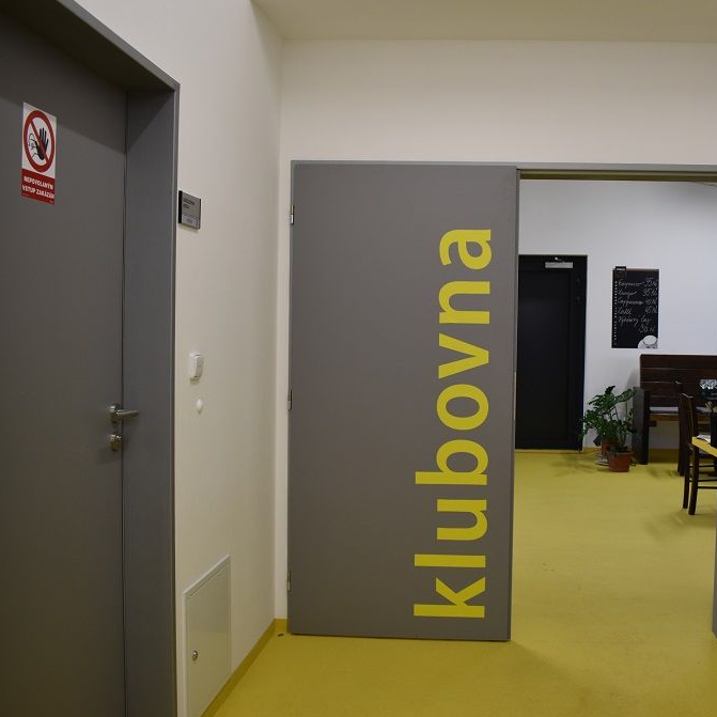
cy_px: 355
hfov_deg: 46.7
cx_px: 456
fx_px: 820
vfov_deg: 47.2
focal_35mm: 35
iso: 400
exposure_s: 1/80
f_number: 4.5
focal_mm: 18
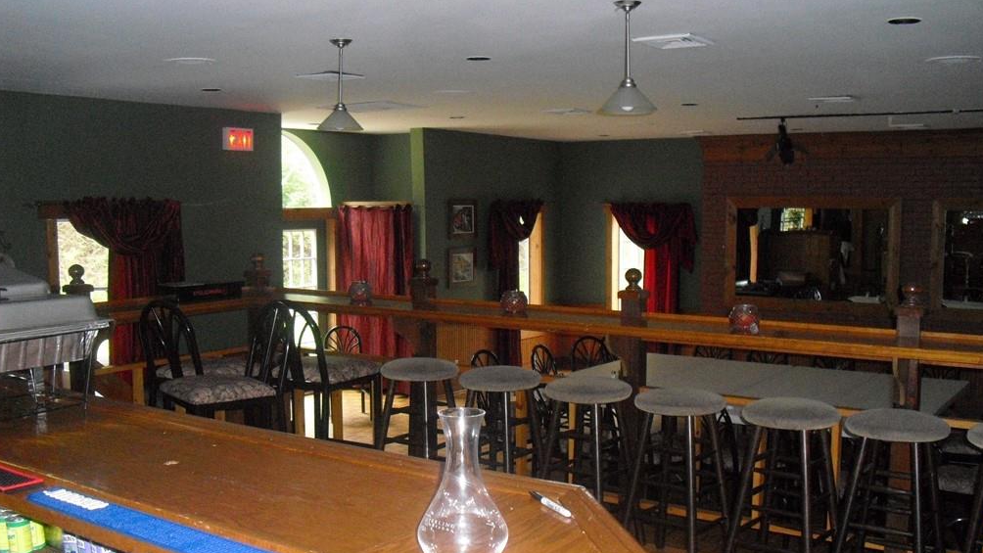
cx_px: 492
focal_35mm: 40
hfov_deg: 50.5
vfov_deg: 29.6
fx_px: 1043
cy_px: 339
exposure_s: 1/60
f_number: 3.1
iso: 800
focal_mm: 6.3
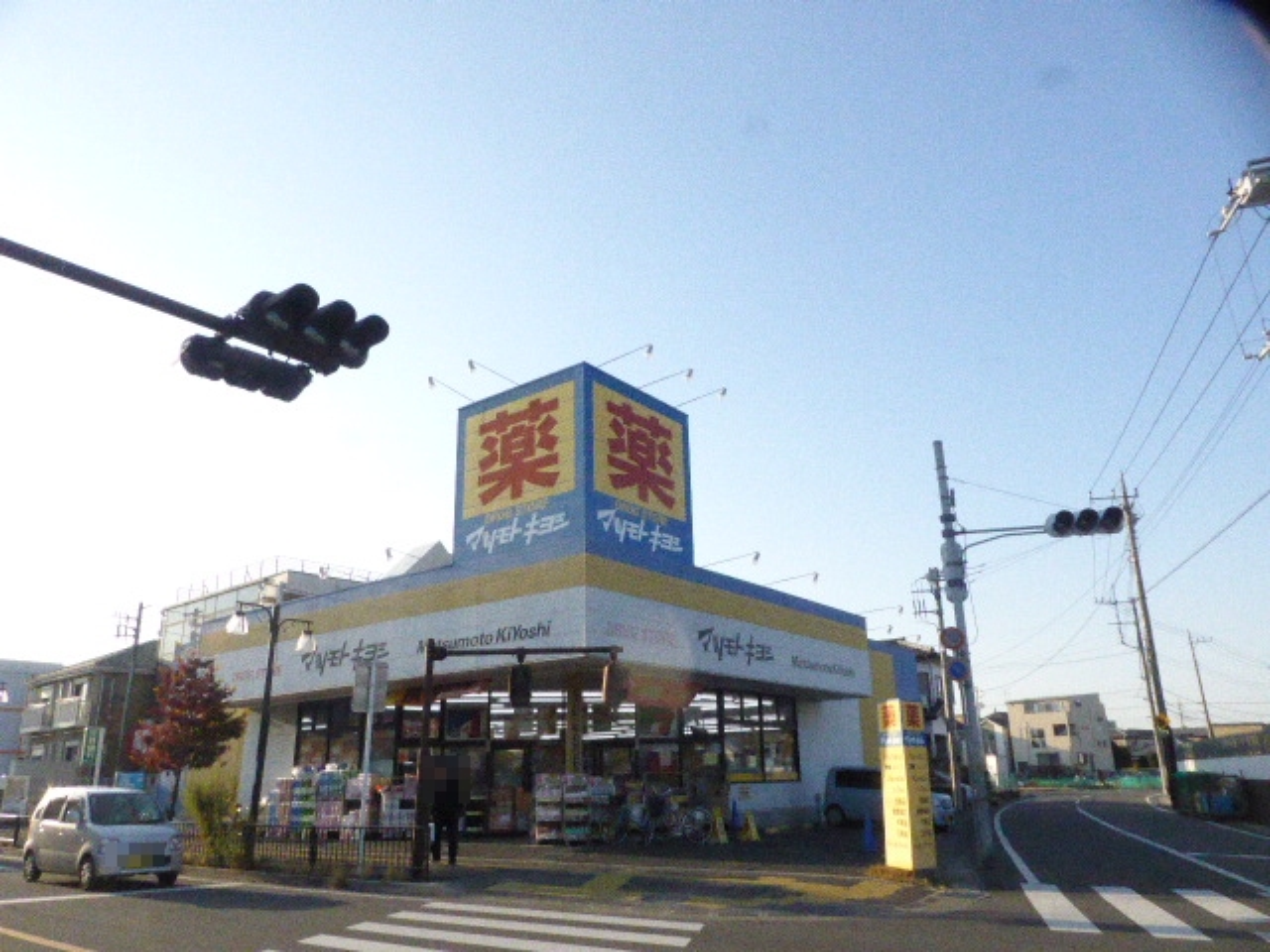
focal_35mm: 24
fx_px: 881
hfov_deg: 71.6
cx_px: 635
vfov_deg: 56.8
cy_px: 476
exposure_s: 1/2000
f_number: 6.3
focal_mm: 4.3
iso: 1600
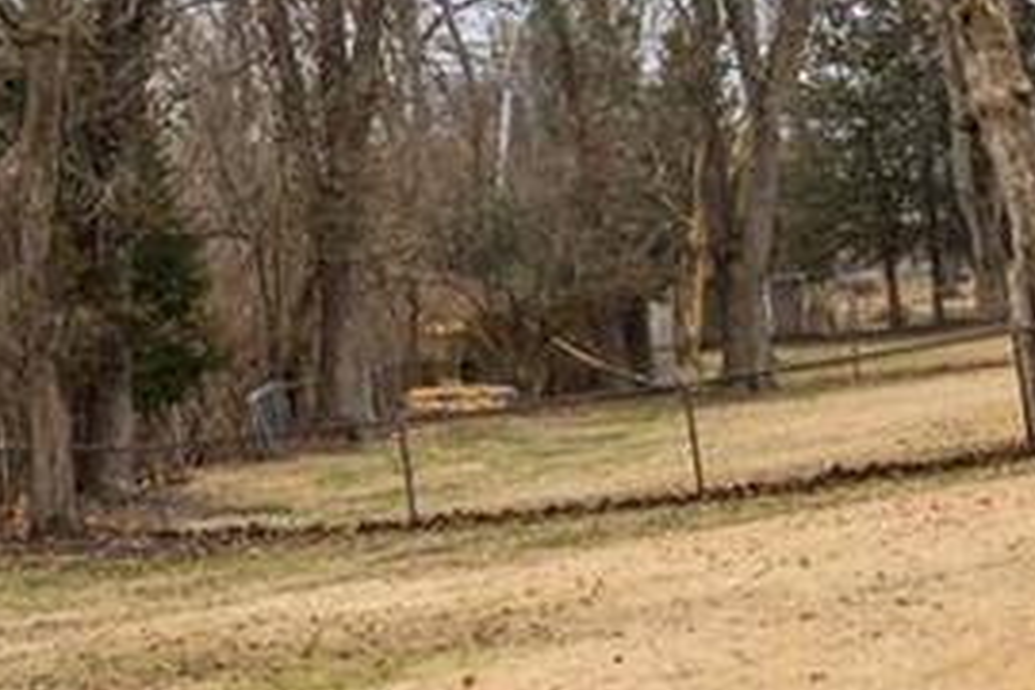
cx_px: -590
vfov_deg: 16.4
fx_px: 2386
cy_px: 466
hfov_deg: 20.4
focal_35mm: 83
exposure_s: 1/80
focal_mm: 14
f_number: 8
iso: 400
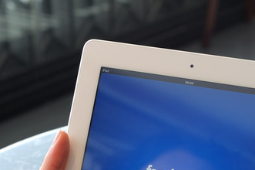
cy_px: 193
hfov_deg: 17.3
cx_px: 186
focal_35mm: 118
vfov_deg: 11.4
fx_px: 835
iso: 200
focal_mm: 50
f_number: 6.3
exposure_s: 1/50
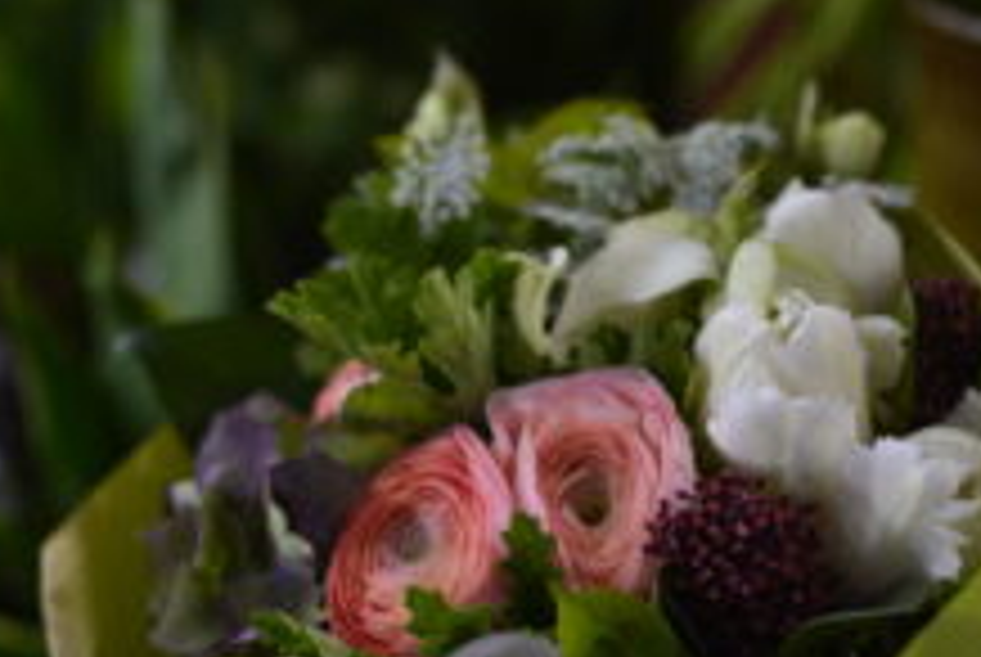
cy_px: 522
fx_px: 2810
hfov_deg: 19.8
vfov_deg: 13.3
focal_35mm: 103
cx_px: 495
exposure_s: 1/50
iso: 200
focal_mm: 50
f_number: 2.5
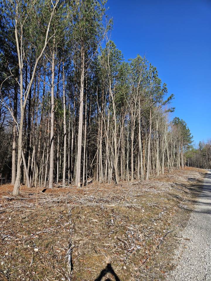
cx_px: 106
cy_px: 140
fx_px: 187
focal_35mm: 23
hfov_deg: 58.9
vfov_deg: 73.9
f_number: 1.8
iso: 32
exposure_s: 1/1628
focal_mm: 5.4
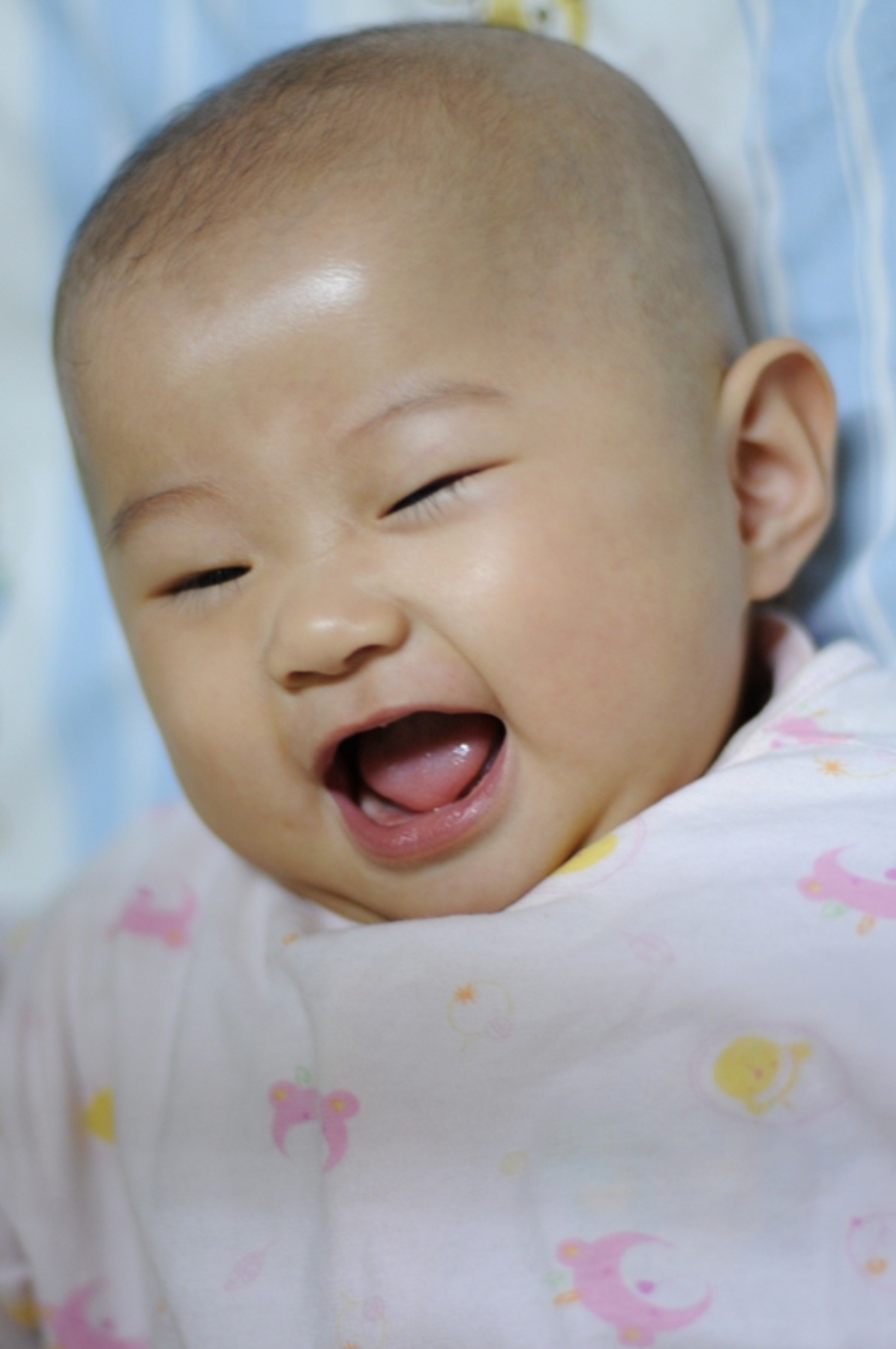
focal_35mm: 75
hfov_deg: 18.1
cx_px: 448
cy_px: 674
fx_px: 2806
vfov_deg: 27.0
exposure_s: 1/100
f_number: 1.4
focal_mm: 50
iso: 400
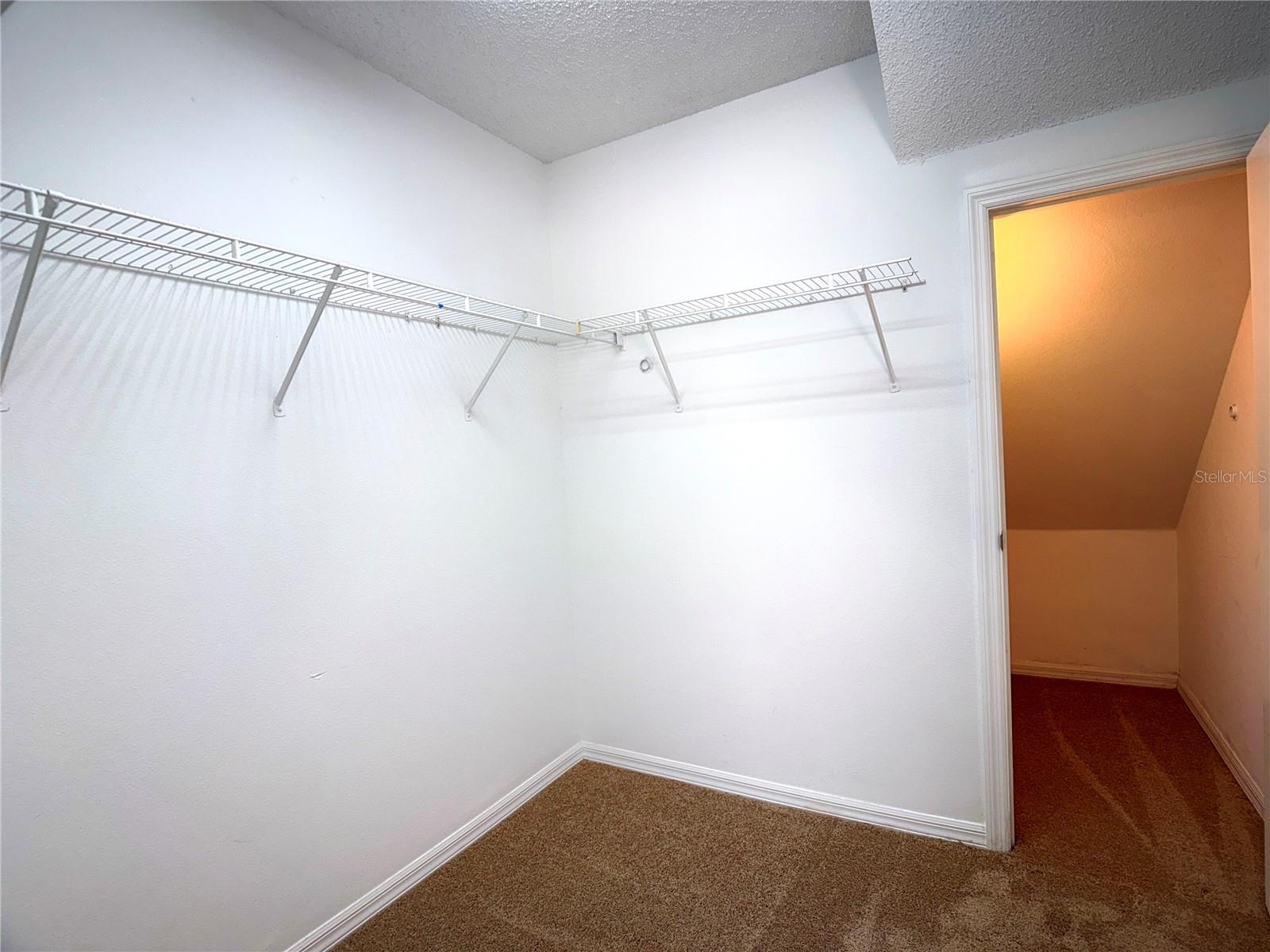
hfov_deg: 71.6
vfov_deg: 56.8
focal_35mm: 24
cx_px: 635
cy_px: 476
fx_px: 881
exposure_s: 1/134
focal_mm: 6.76
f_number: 1.78
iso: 64
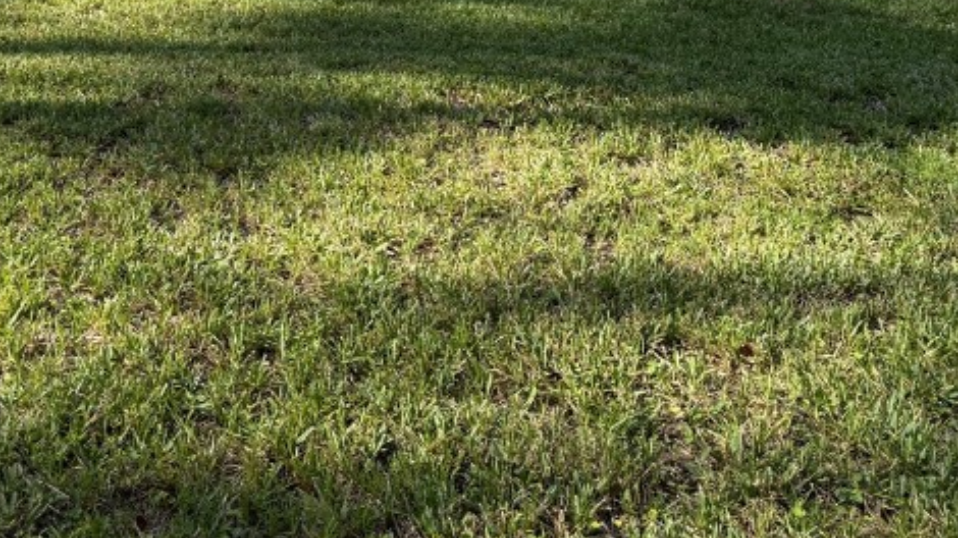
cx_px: 326
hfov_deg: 36.3
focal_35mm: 57
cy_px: -126
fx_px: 1447
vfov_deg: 19.7
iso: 100
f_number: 1.78
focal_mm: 6.76
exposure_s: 1/1618
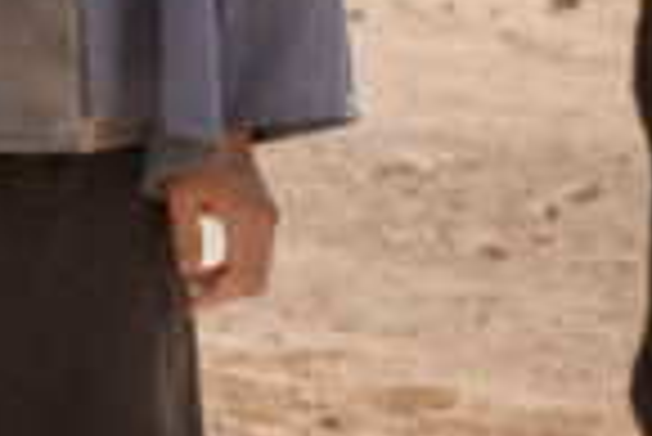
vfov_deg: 1.3
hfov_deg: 1.9
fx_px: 19180
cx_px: -1021
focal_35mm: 1058
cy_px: -387
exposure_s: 1/250
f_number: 13
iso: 500
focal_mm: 200
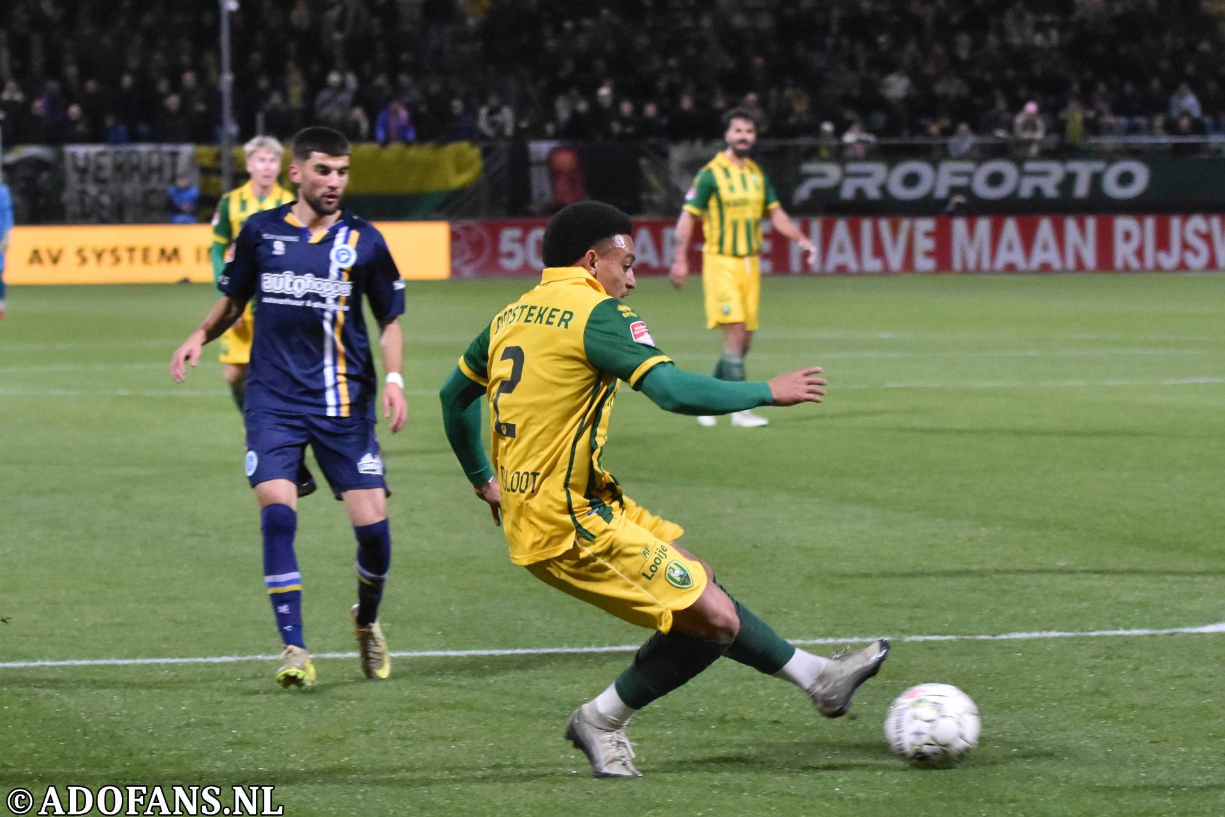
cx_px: 612
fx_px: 4083
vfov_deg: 11.4
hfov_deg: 17.1
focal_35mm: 120
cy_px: 408
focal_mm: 80
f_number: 2.8
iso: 2500
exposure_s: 1/500
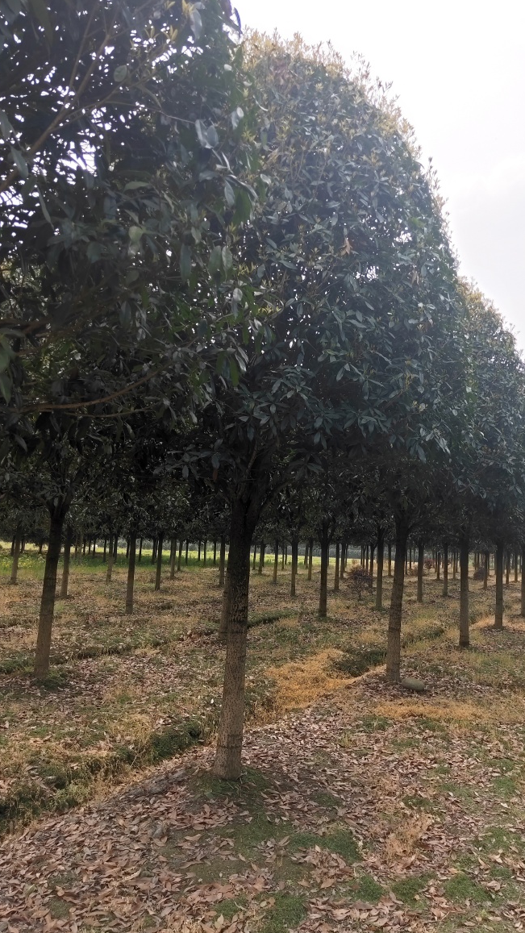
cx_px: 312
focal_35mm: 26
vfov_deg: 71.9
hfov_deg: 44.2
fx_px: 643
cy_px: 453
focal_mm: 3.97
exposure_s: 1/295
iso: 99
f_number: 1.7
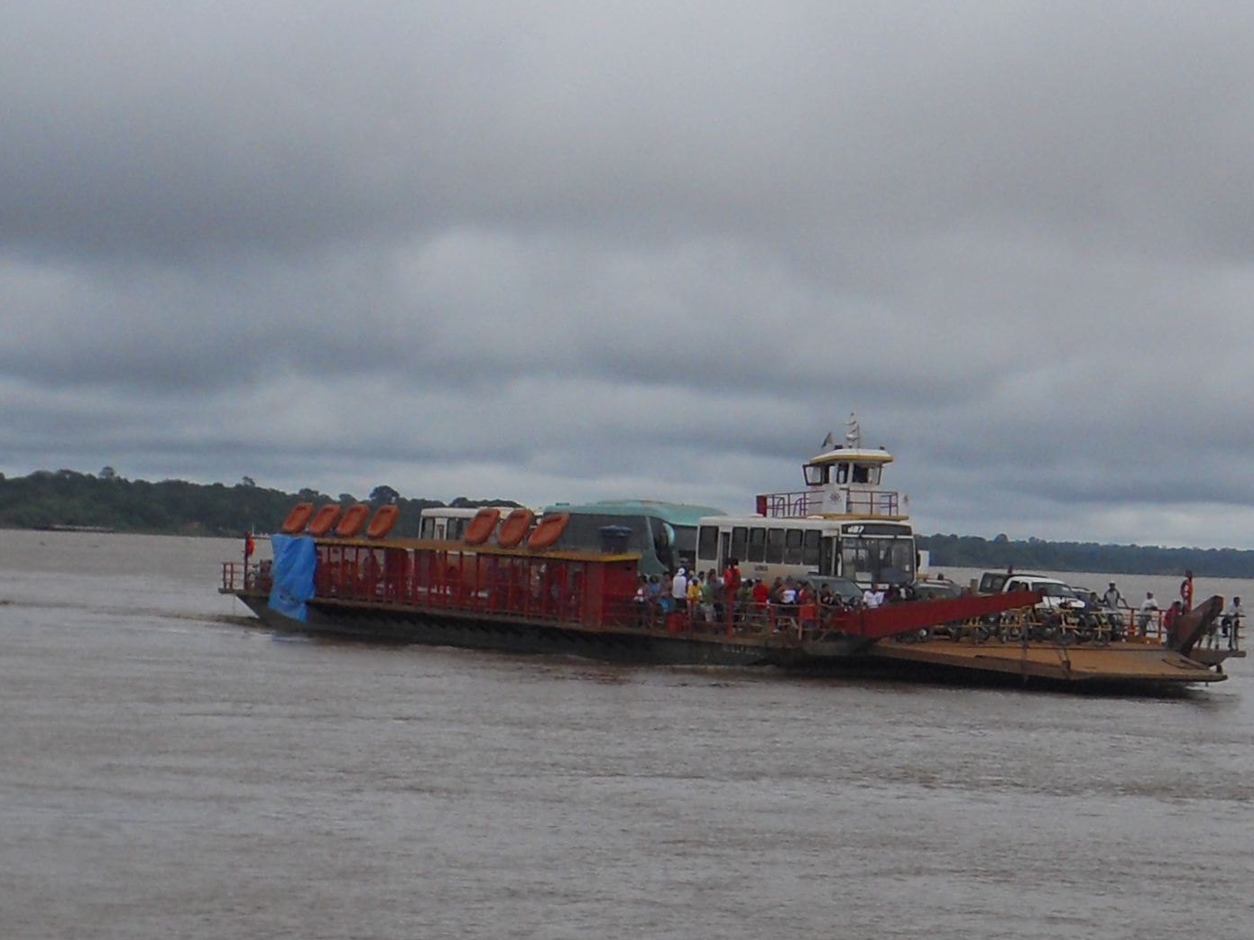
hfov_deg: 16.5
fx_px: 4274
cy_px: 555
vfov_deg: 12.5
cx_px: 1053
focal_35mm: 118
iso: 80
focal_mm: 7.3
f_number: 6.4
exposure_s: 1/320
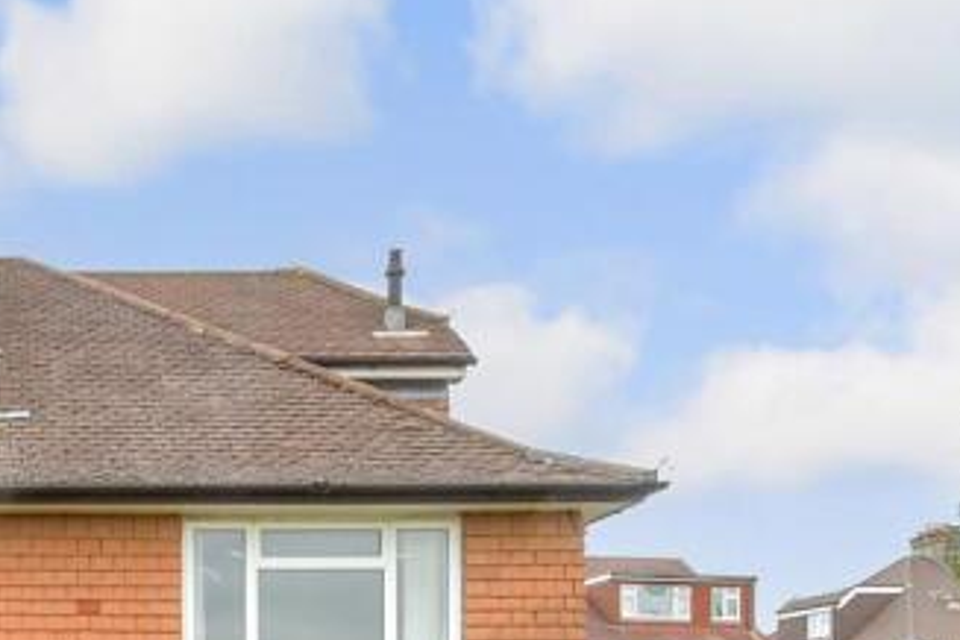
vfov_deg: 24.8
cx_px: -97
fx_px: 1253
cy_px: 838
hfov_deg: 35.7
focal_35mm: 47
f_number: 11
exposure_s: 1/6
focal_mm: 10
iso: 160
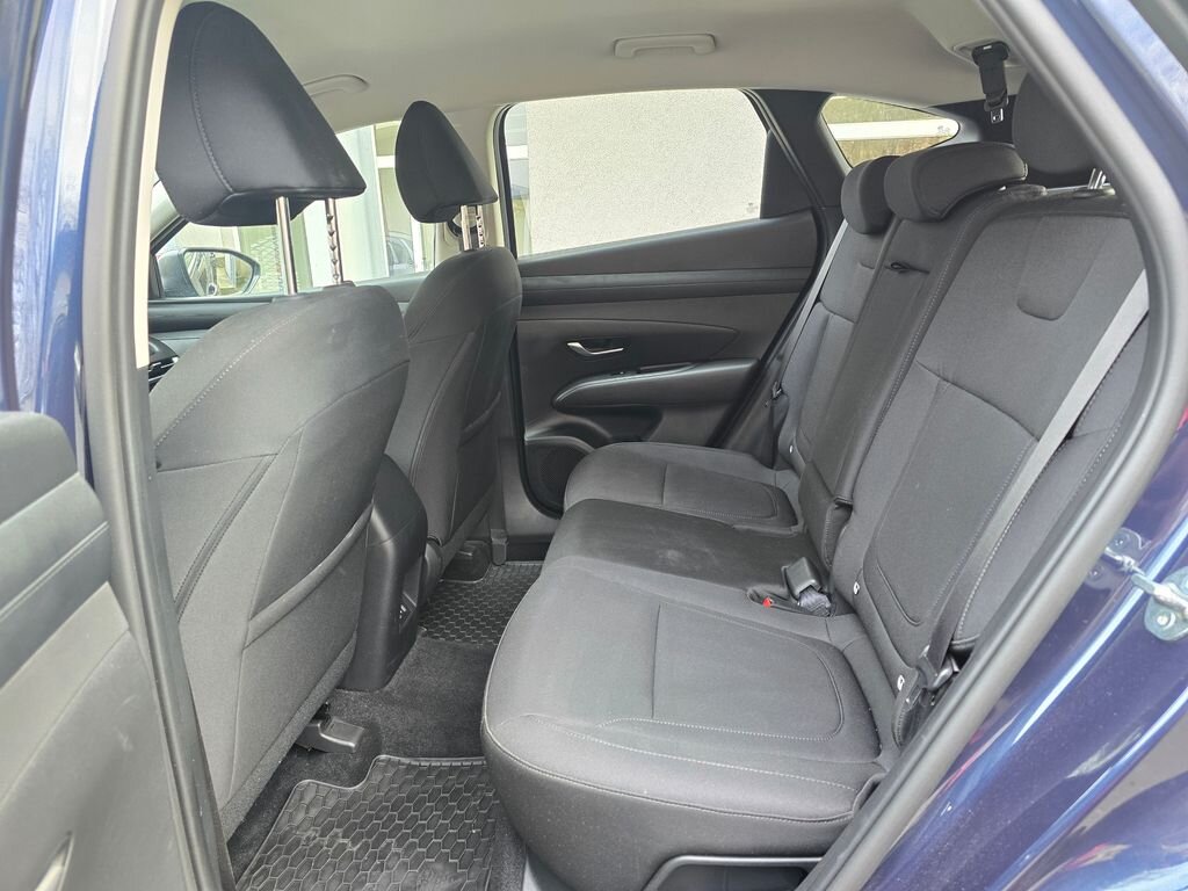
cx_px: 594
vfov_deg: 58.9
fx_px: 789
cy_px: 446
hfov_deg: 73.9
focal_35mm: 23
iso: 200
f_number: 1.7
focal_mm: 6.3
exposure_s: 1/100
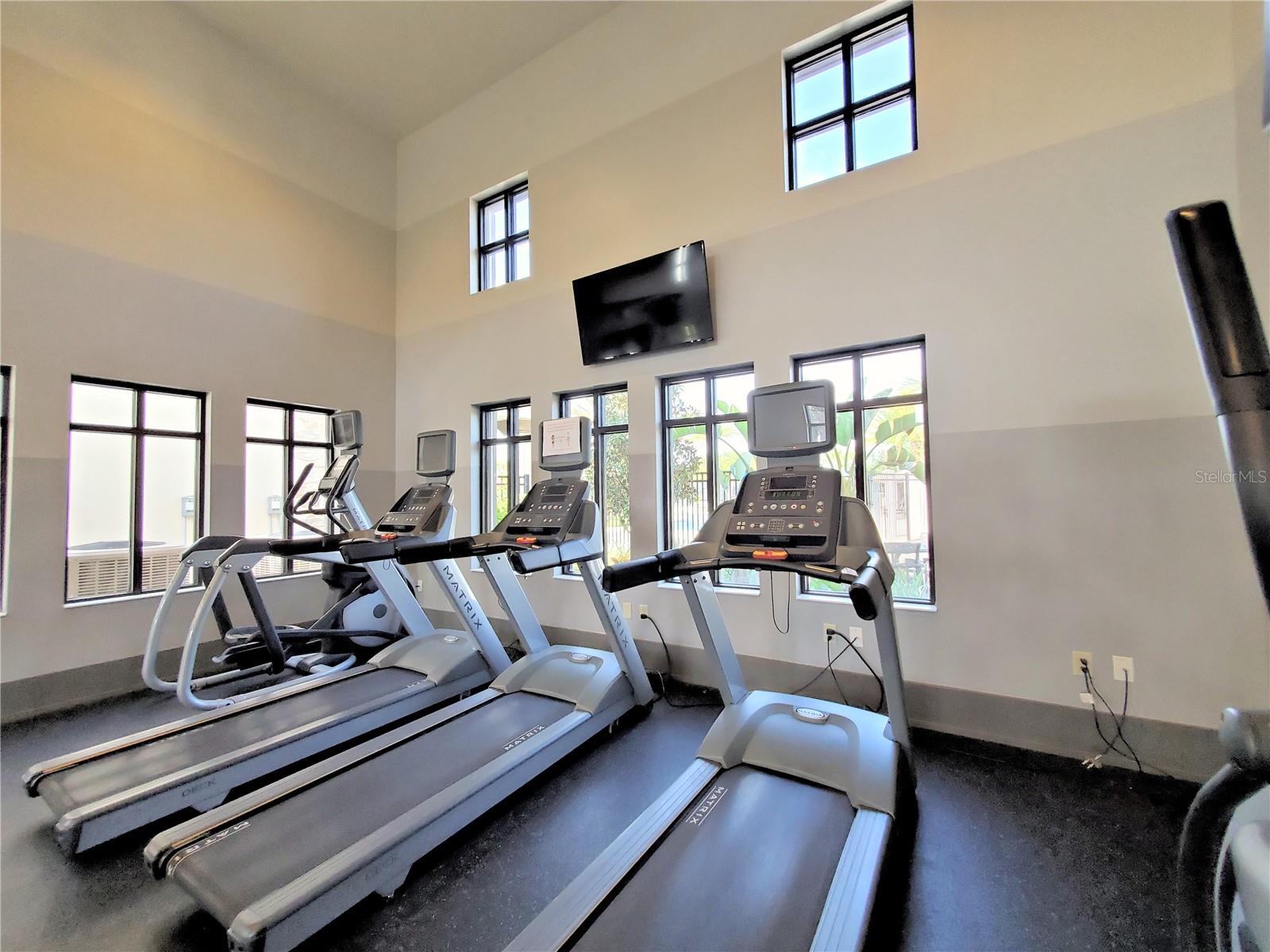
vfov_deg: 89.9
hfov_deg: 106.2
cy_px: 476
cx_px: 635
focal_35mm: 13
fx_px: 477
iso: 160
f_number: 2.2
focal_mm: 1.8
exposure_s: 1/51
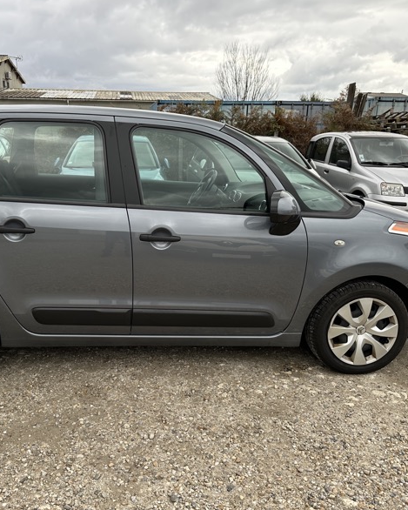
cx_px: 157
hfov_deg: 45.5
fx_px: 483
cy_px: 257
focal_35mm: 32
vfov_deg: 55.7
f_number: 1.78
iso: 80
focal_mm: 6.86
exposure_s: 1/380
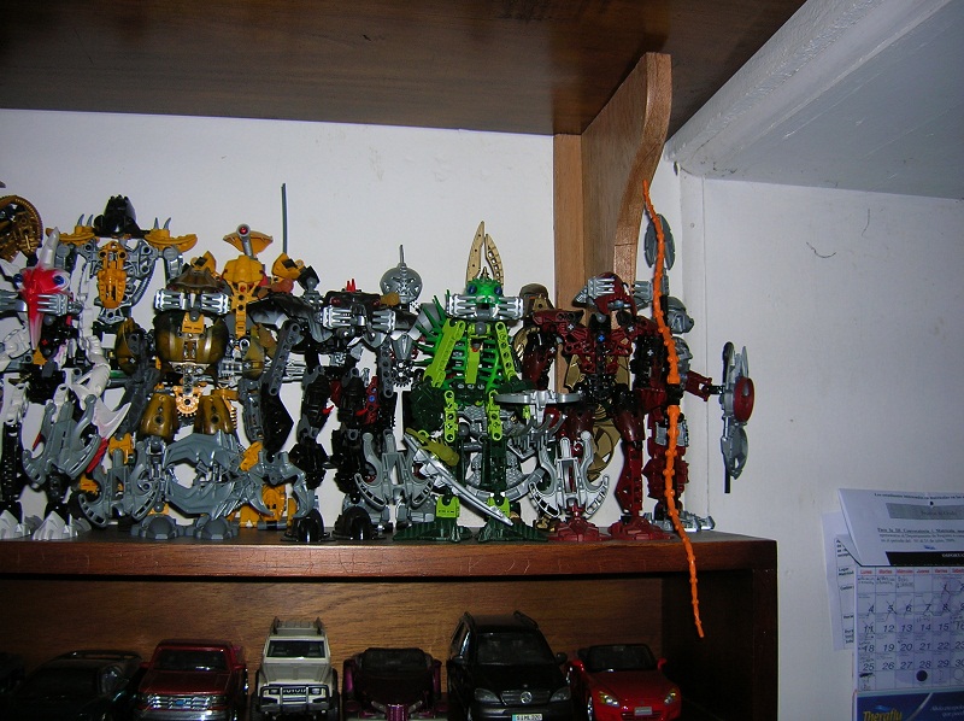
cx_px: 482
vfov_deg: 41.7
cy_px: 360
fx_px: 946
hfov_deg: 54.0
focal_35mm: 34
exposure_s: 1/60.1
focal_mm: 5.7
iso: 50
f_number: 2.9
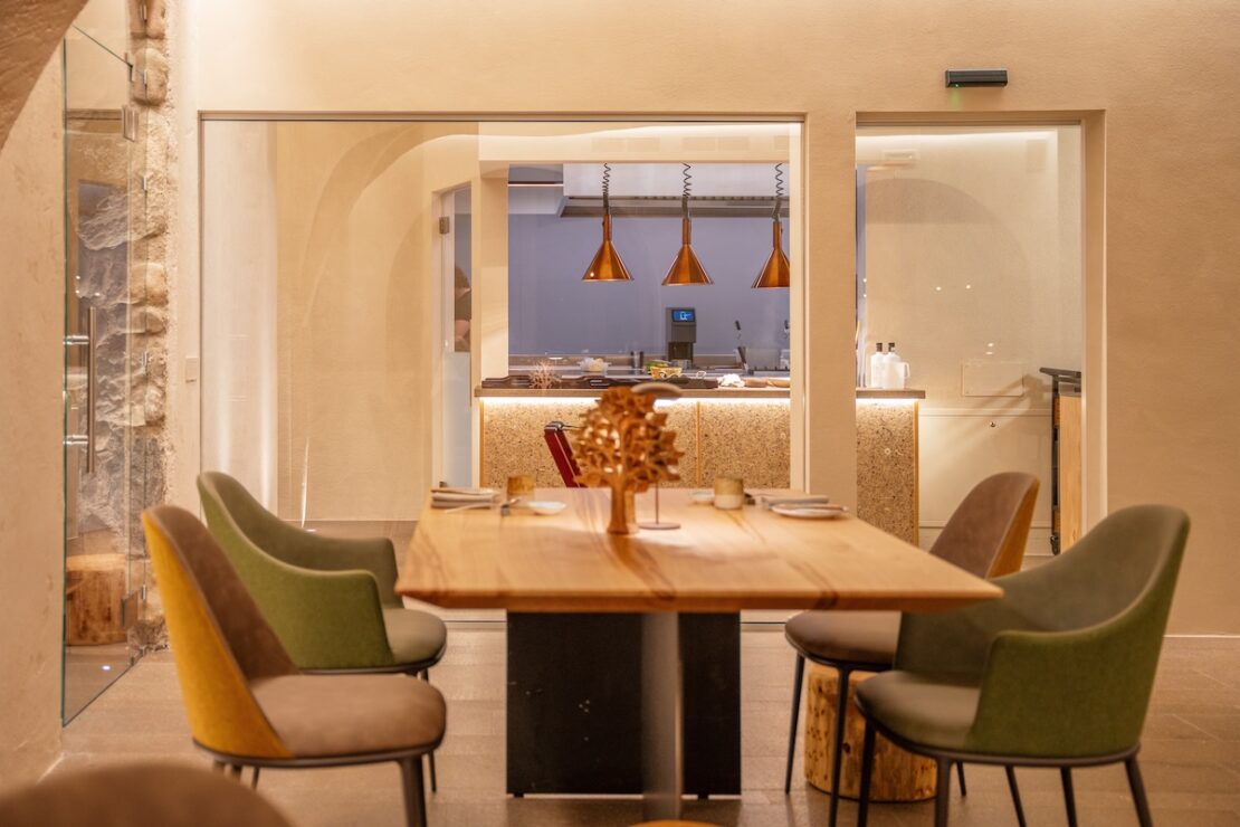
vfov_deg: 31.5
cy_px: 414
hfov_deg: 45.9
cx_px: 620
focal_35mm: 42
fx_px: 1464
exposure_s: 1/50
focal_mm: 42.5
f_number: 2.8
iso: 640
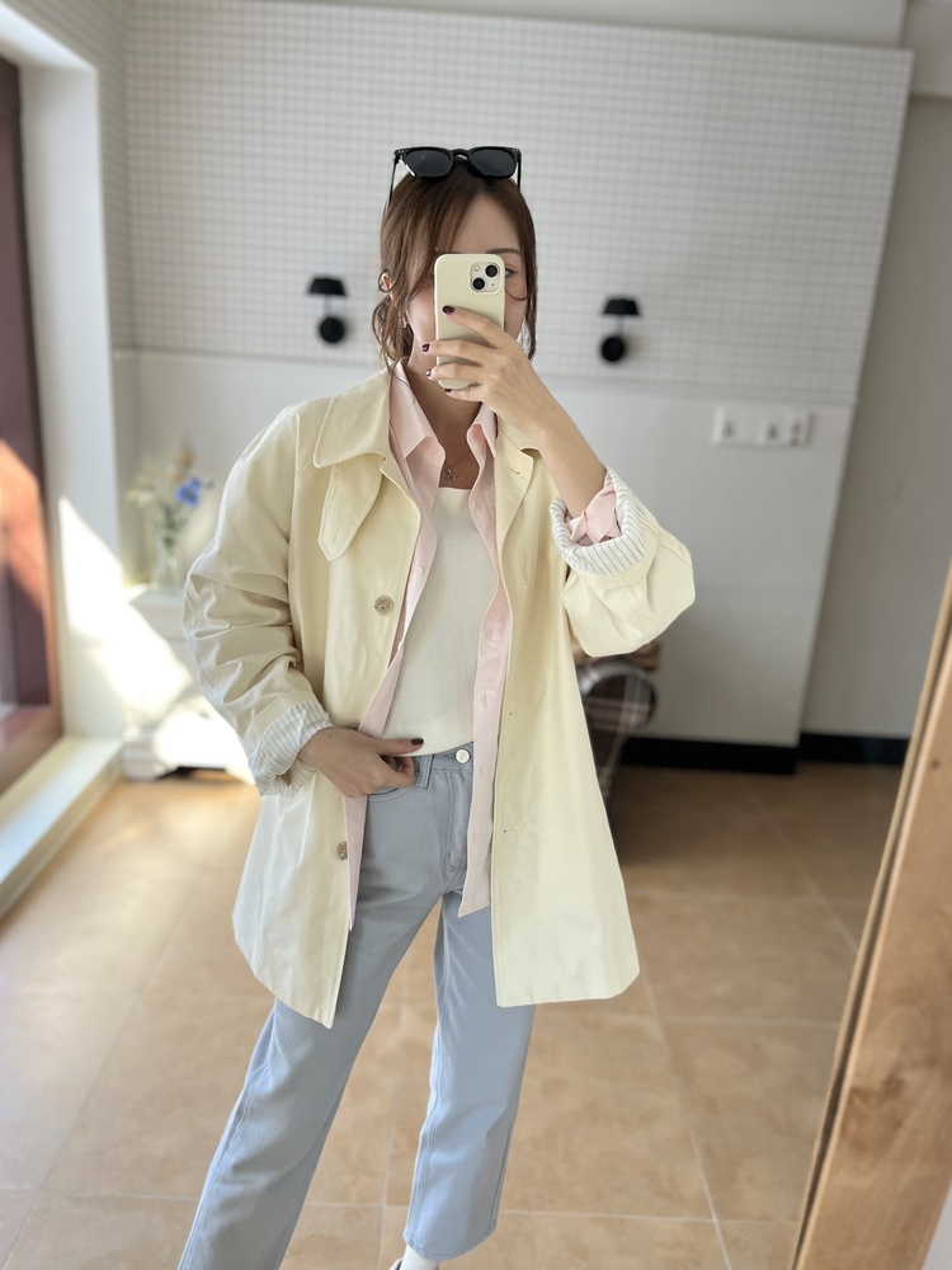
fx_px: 953
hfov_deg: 53.1
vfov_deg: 67.3
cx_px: 476
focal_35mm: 26
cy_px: 635
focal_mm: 5.1
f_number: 1.6
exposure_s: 1/121
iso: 100
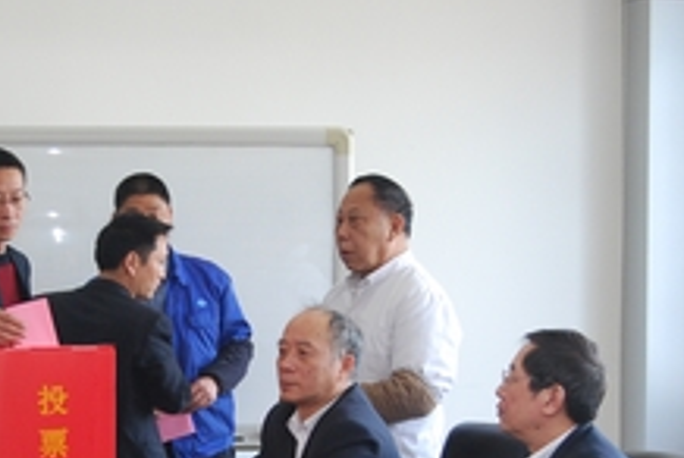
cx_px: 179
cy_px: 444
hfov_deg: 15.6
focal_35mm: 131
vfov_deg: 10.4
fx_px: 2492
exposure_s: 1/60
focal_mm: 38
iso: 640
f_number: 4.8
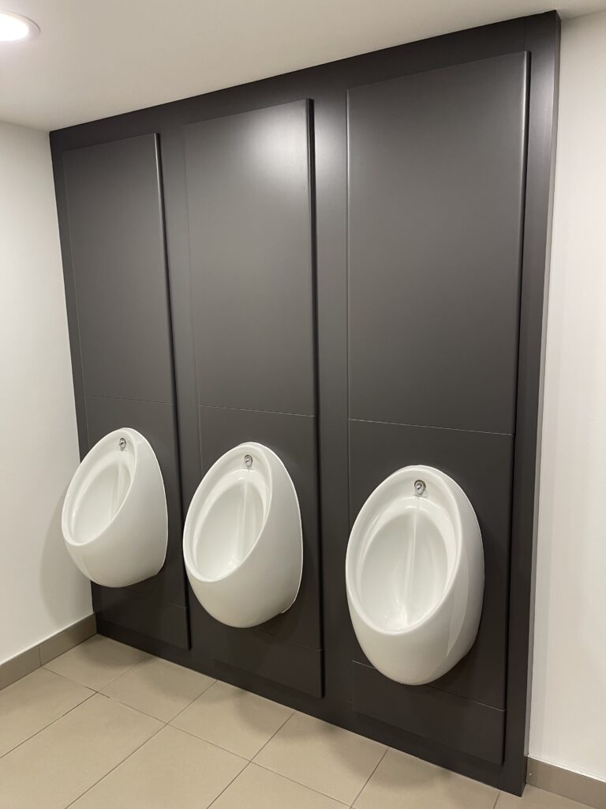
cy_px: 404
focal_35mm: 26
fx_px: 607
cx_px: 303
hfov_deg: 53.1
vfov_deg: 67.3
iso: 160
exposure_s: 1/50
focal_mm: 5.1
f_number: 1.6
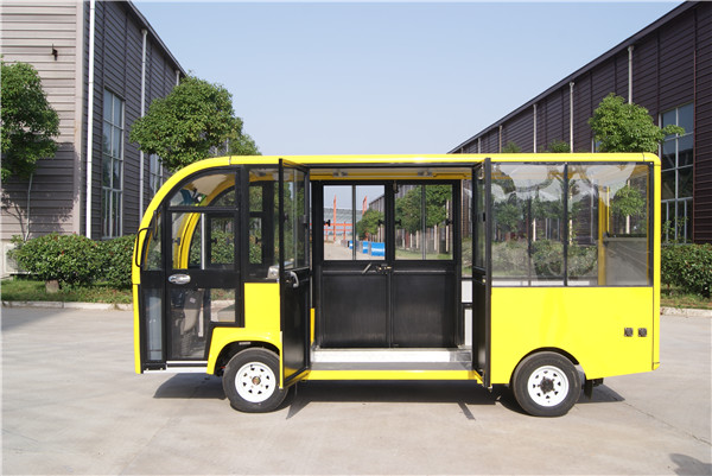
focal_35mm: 36
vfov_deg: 36.9
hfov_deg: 53.1
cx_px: 356
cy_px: 238
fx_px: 712
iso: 100
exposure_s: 1/160
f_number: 9
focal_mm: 24
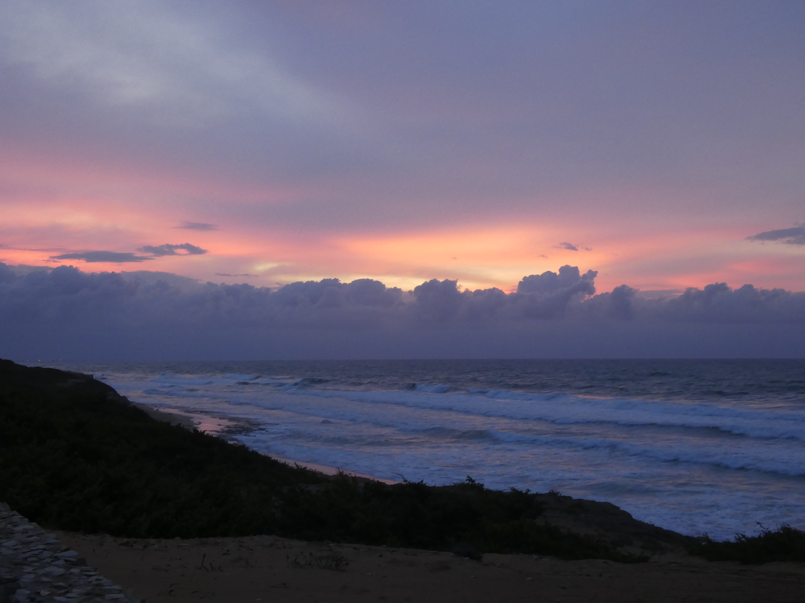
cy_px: 302
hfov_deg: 41.2
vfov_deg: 31.5
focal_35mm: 46
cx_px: 402
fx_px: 1070
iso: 200
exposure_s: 1/10
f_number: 3.8
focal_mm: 8.2
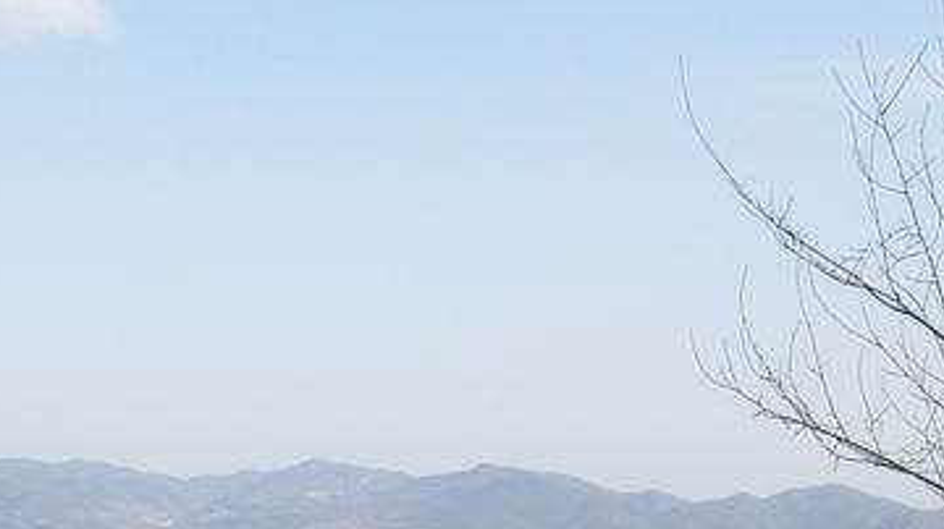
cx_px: 10
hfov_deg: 19.1
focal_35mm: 109
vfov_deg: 10.8
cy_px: 681
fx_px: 2727
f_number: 5.4
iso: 50
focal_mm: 7.5
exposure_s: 1/279
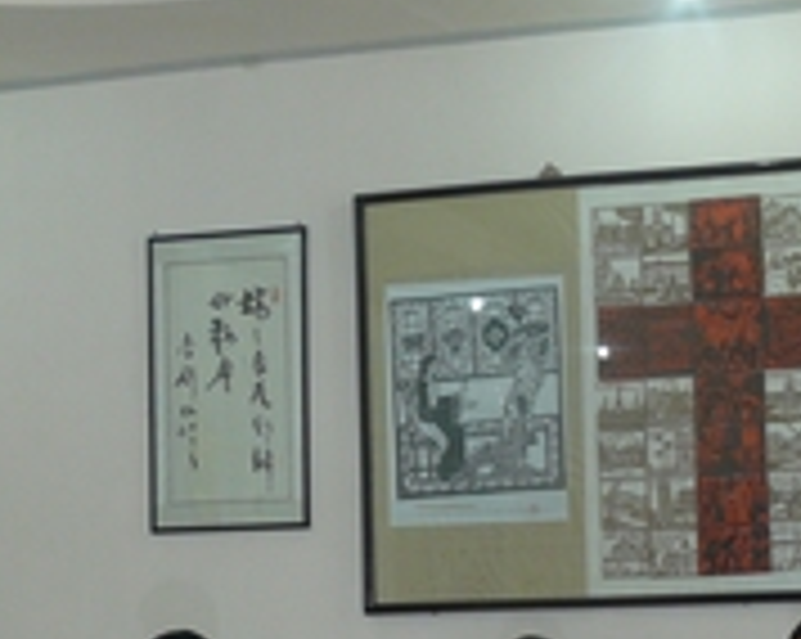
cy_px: 745
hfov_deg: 14.9
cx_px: 202
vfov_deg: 11.7
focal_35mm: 129
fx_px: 3055
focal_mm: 9.9
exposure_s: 1/30
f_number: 3.2
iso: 160
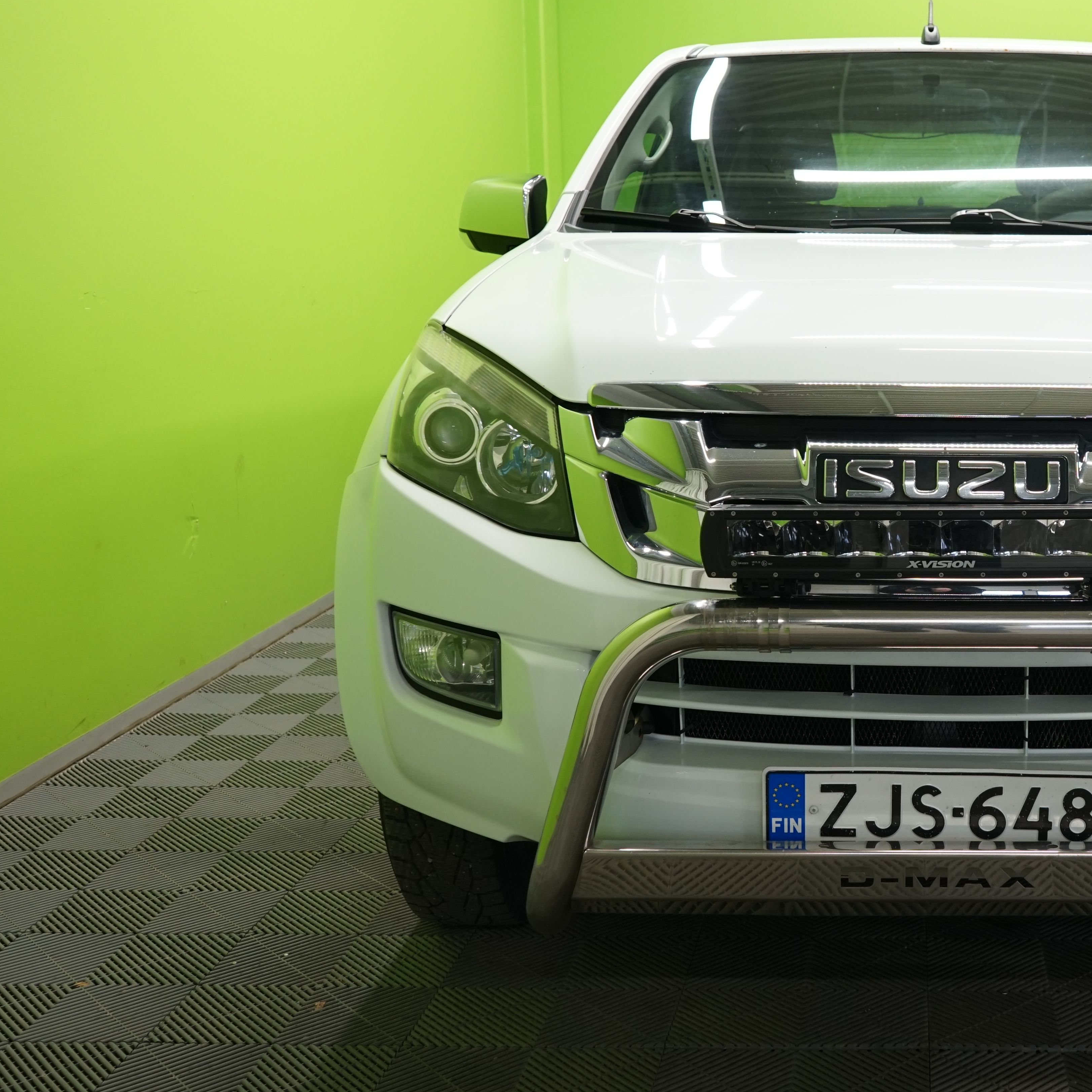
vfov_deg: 38.3
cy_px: 520
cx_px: 888
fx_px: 1570
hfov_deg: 36.9
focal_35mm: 44
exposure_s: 1/50
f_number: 5.6
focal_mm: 28
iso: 800
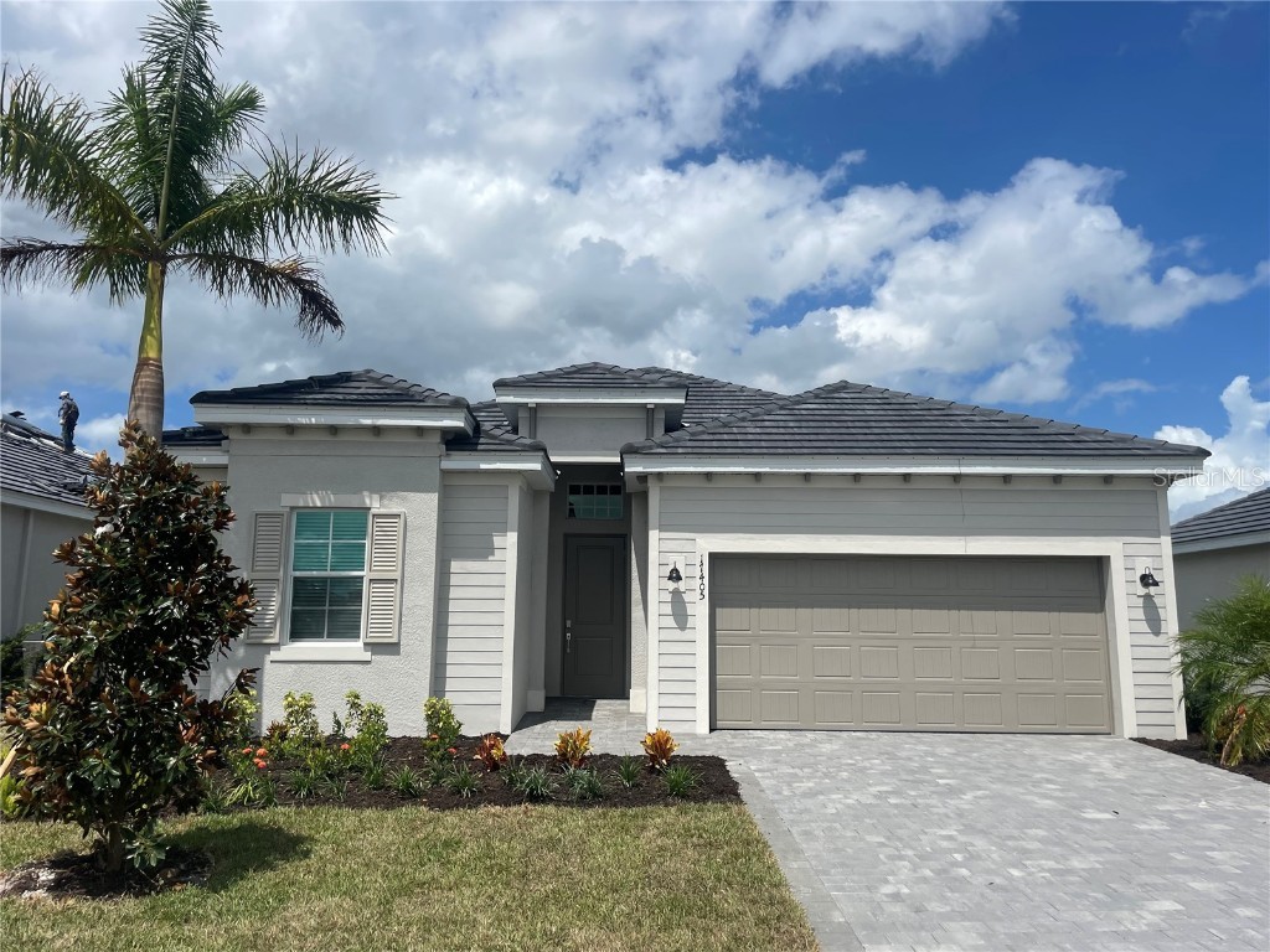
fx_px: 954
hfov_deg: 67.3
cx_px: 635
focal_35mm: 26
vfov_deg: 53.1
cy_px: 476
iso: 32
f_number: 1.6
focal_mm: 4.2
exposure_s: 1/7299
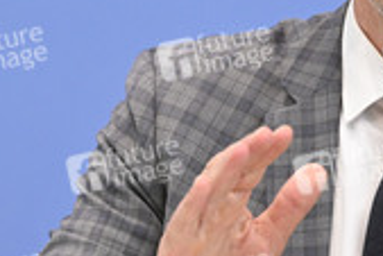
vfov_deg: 4.7
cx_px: 382
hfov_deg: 7.0
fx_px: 3120
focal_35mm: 293
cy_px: -2
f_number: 5.6
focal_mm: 110
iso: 3200
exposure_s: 1/500
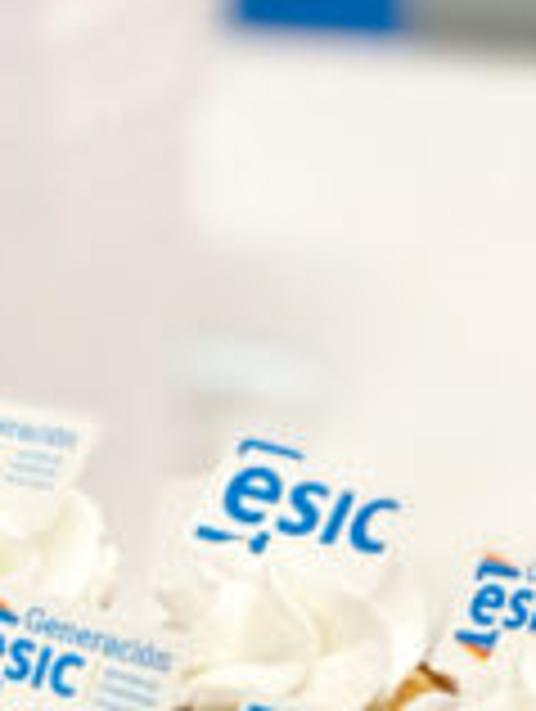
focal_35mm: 243
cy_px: 1440
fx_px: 5003
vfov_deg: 7.8
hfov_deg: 6.1
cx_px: -65
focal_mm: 6
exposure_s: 1/100
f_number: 2
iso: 200
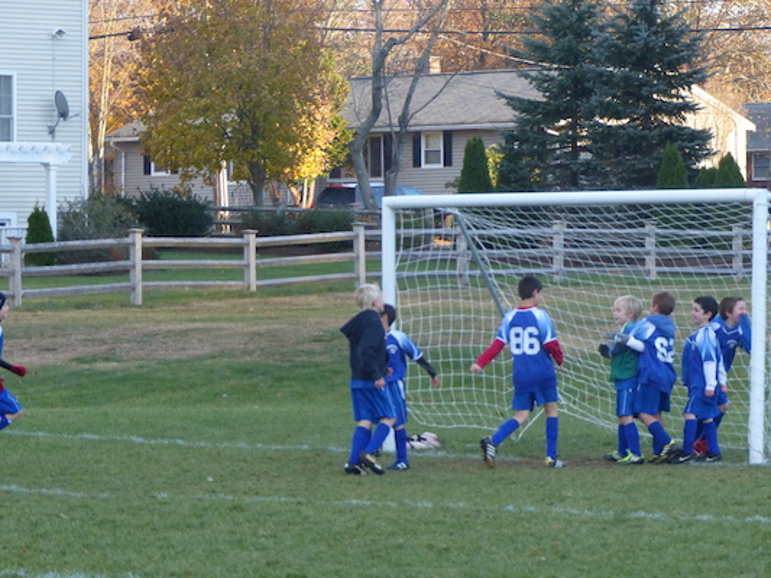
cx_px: 386
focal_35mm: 195
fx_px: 4344
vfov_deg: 7.6
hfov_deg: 10.1
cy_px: 289
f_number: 2.8
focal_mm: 35.1
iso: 400
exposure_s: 1/400
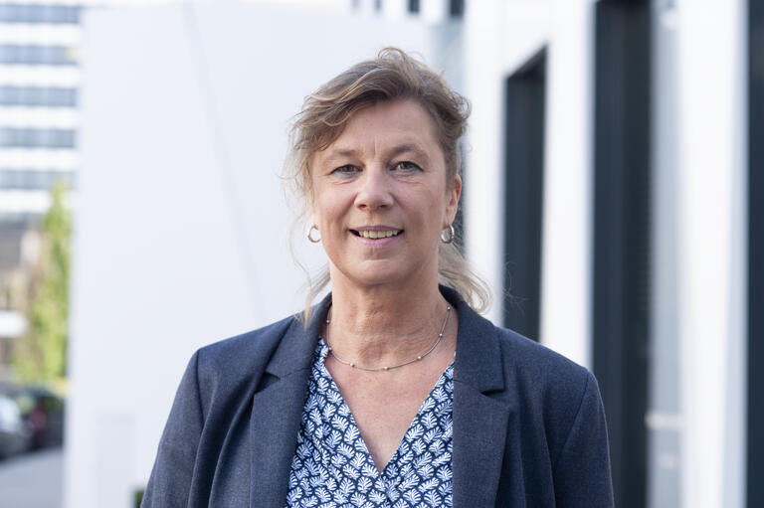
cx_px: 382
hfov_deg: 23.9
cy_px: 254
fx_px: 1803
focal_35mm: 85
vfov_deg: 16.1
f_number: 5
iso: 200
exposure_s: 1/320
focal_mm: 85
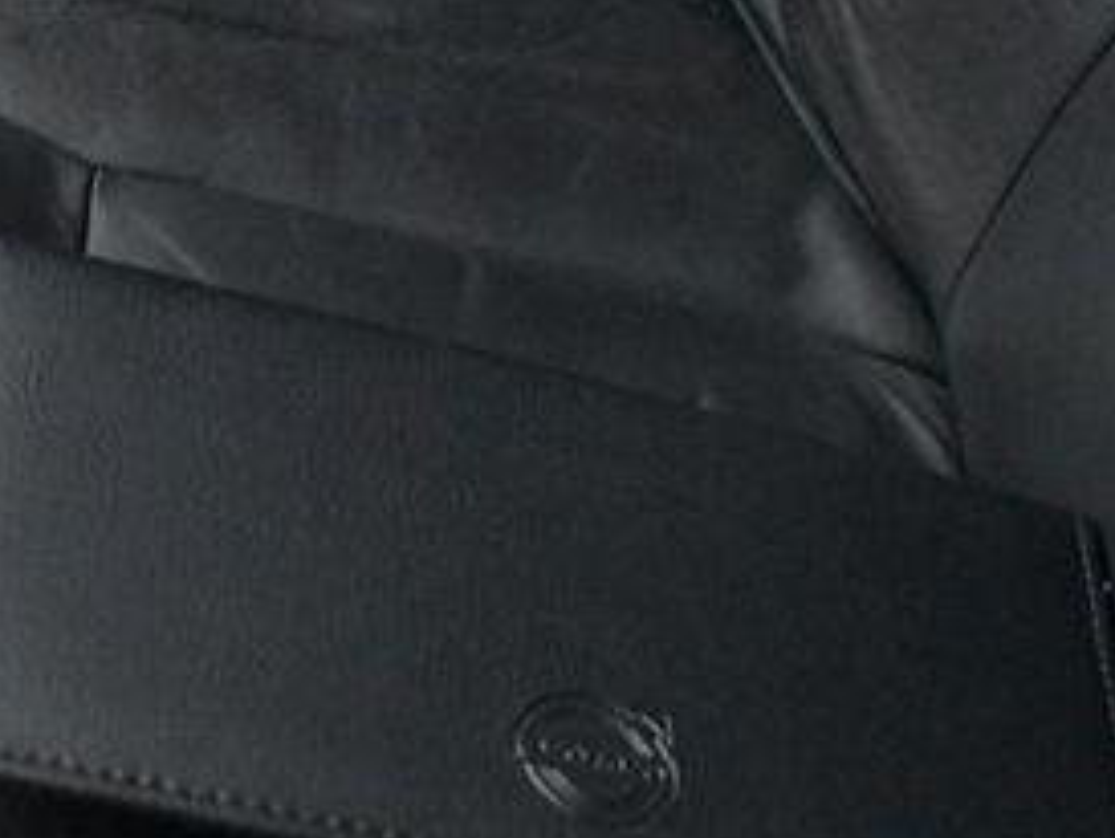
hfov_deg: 26.0
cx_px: 285
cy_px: 665
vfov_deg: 19.7
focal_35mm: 74
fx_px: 2386
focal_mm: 22
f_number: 3.8
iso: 8000
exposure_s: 1/125
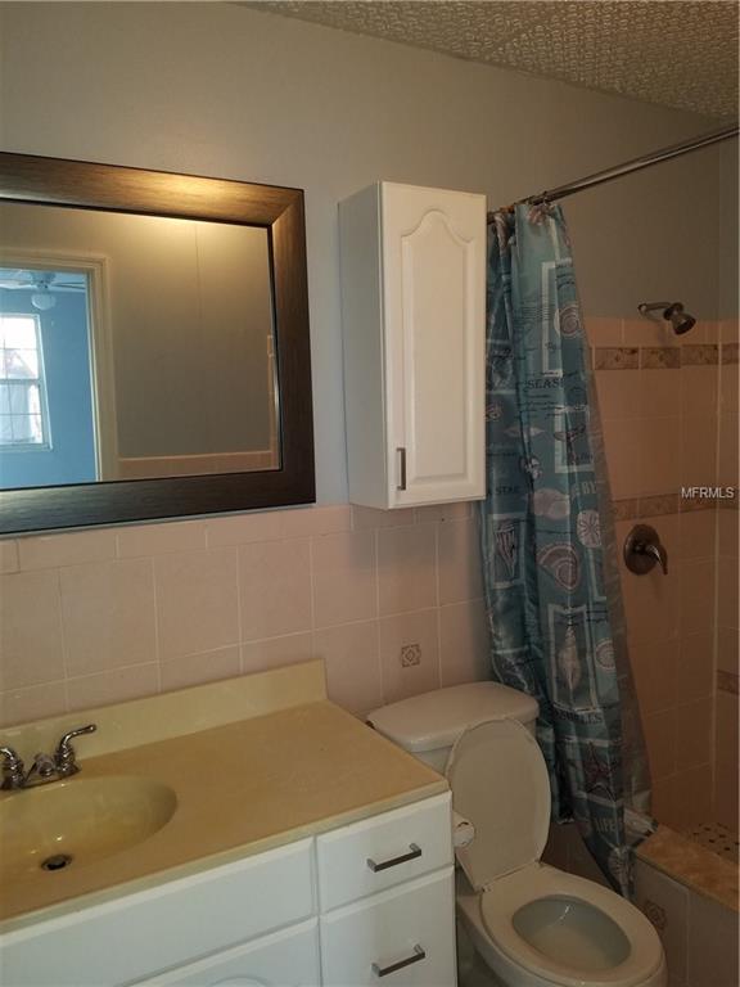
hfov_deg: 53.1
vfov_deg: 67.3
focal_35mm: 26
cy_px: 494
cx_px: 370
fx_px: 741
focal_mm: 4.2
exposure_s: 1/40
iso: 100
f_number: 1.7
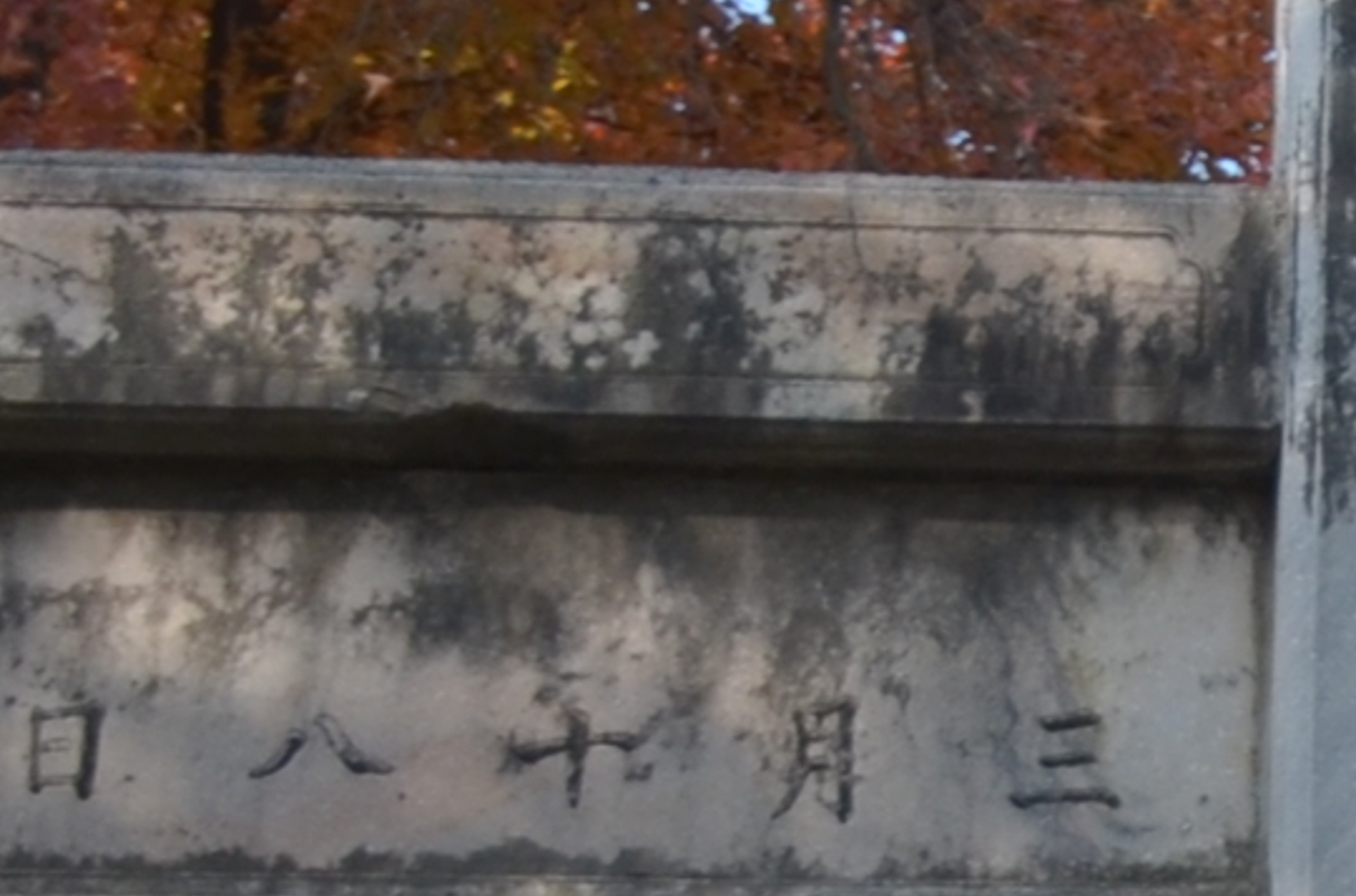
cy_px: -532
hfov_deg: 8.3
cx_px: 3362
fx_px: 8490
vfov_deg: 6.0
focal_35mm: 226
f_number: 4.5
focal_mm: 22
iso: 200
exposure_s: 1/1250
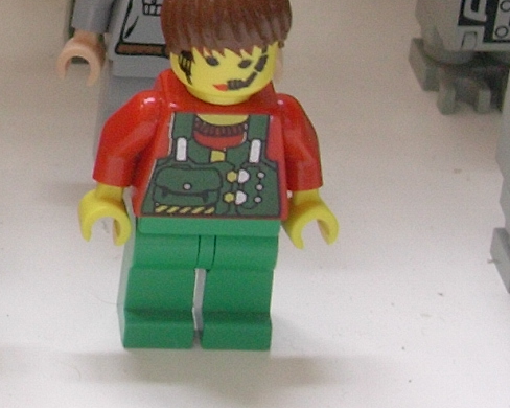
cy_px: -182
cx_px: -92
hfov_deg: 13.1
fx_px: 2173
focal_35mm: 144
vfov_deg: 10.4
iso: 70
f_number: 2.9
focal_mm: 6.7
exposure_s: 1/7.7
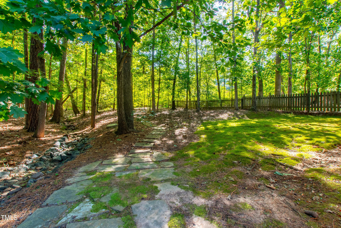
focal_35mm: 15
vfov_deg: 77.3
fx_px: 142
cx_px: 170
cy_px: 114
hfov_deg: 100.4
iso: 200
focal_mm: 10
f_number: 9
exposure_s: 1/50
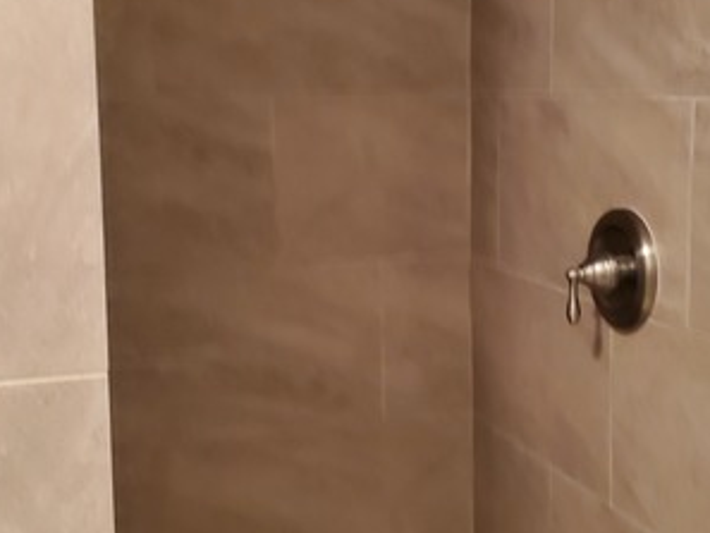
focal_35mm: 56
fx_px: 1149
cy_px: 232
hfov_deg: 34.3
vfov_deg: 26.1
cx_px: 390
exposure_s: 1/39
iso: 400
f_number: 2.4
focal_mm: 4.3
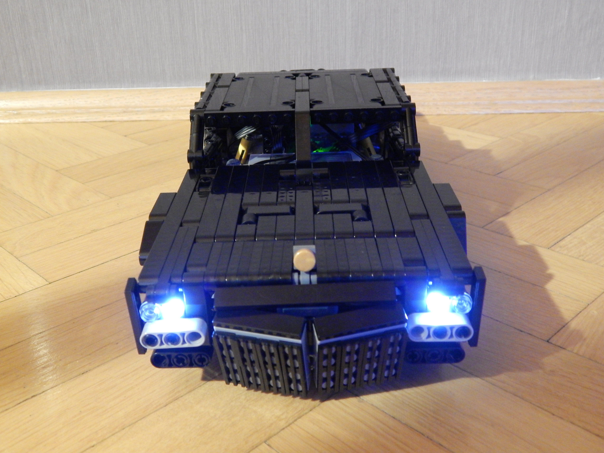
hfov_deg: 49.0
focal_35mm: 38
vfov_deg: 37.7
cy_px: 226
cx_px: 302
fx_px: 663
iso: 800
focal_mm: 6.8
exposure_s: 1
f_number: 3.4
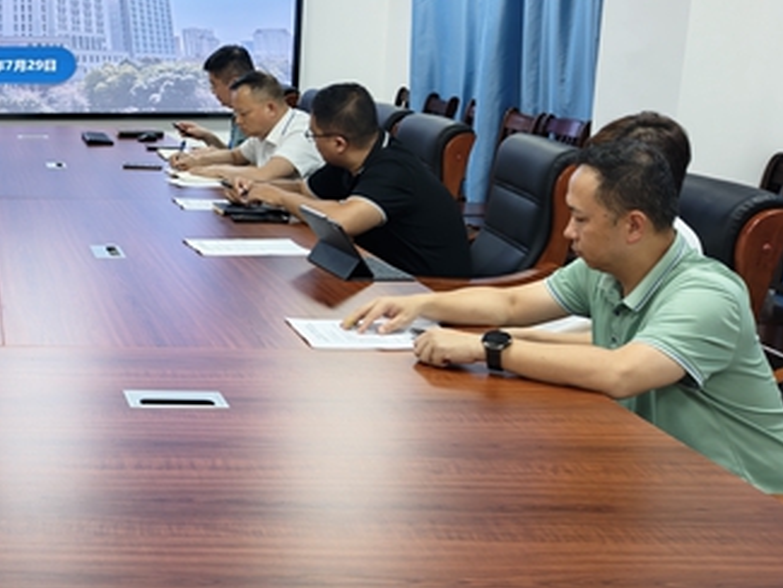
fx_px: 1154
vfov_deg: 28.4
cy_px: 195
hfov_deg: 33.1
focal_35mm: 51
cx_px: -65
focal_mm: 8.67
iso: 400
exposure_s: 1/120
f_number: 1.8
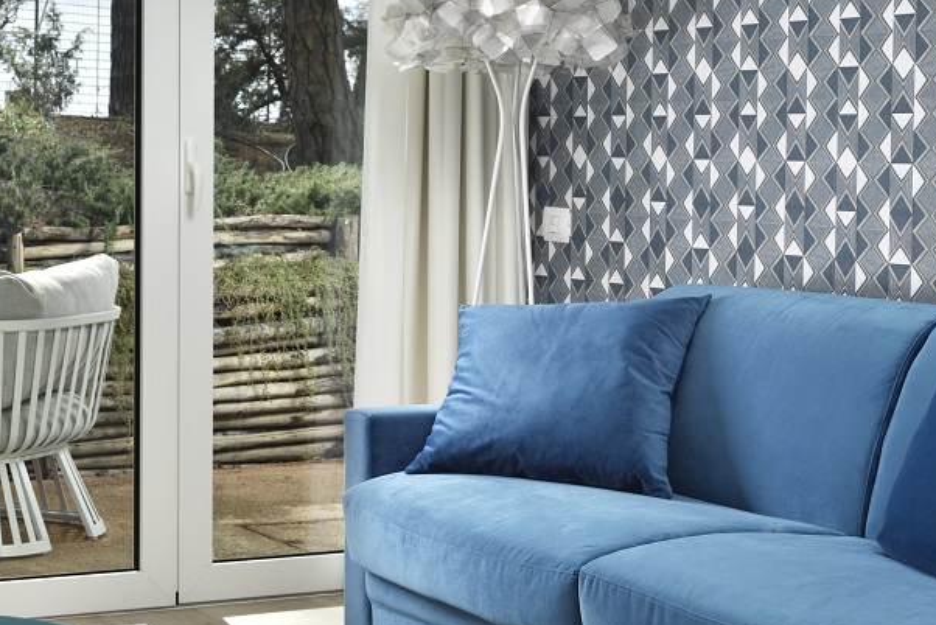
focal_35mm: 83
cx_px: 191
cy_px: 257
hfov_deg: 24.1
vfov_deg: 16.5
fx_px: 2159
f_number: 11
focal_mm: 50
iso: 200
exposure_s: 1/125
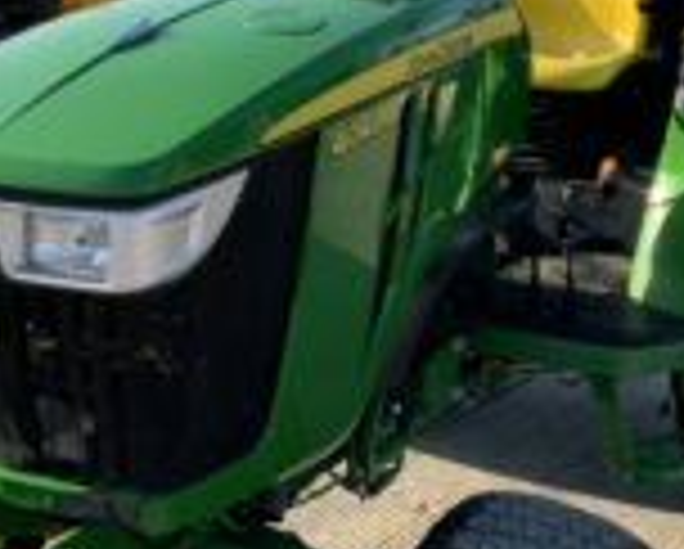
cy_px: 202
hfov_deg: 28.2
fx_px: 1358
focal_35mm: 67
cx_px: 297
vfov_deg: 22.8
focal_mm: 3
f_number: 1.8
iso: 16
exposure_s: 1/749
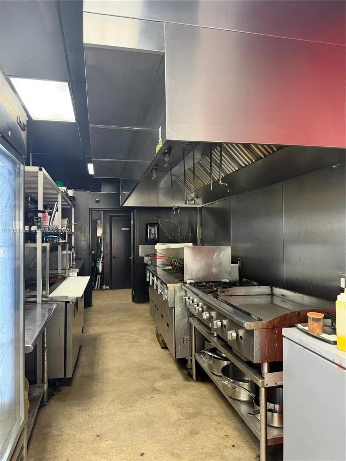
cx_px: 173
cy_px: 230
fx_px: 320
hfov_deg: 56.8
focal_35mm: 24
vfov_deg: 71.6
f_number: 1.78
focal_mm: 6.76
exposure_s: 1/60
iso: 320
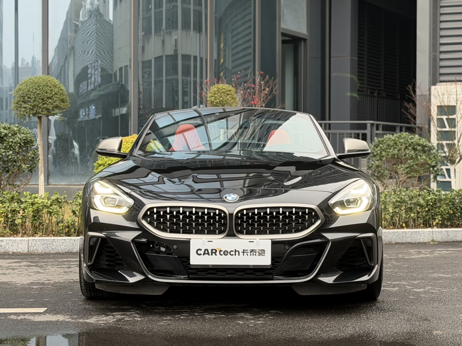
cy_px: 173
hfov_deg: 39.7
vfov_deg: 30.3
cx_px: 231
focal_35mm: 48
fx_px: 641
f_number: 1.78
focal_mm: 6.76
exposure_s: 1/160
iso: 64
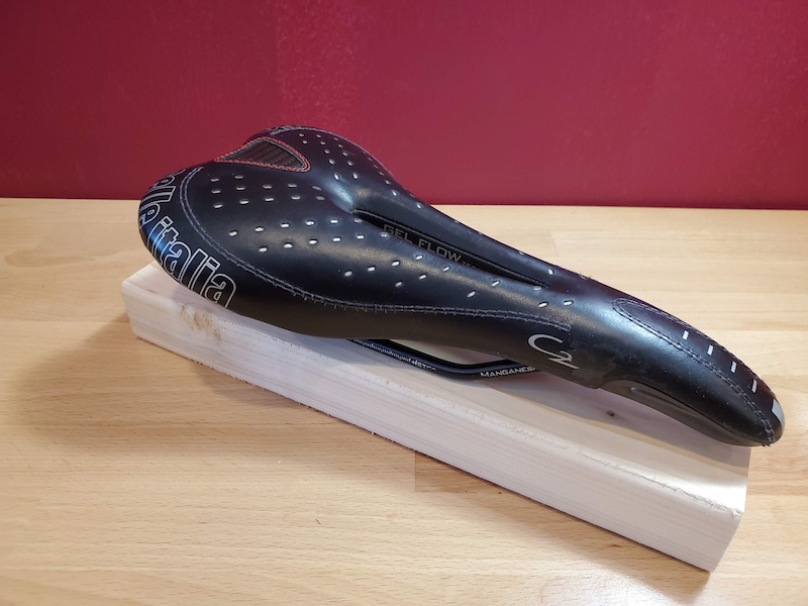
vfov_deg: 53.1
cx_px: 404
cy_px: 303
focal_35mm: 26
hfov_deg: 67.3
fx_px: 607
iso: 200
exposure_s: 1/40
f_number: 2.4
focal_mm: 4.3
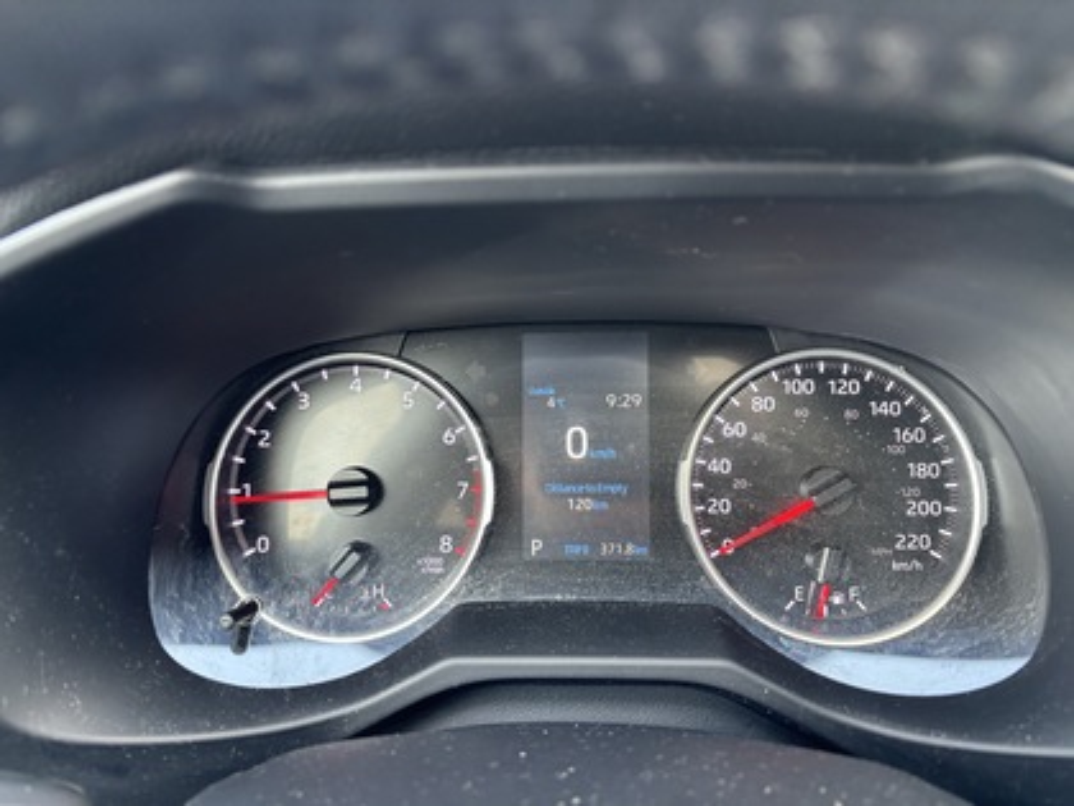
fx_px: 807
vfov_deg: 53.1
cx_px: 537
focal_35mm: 26
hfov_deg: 67.3
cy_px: 403
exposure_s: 1/60
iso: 200
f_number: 1.6
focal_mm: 5.96
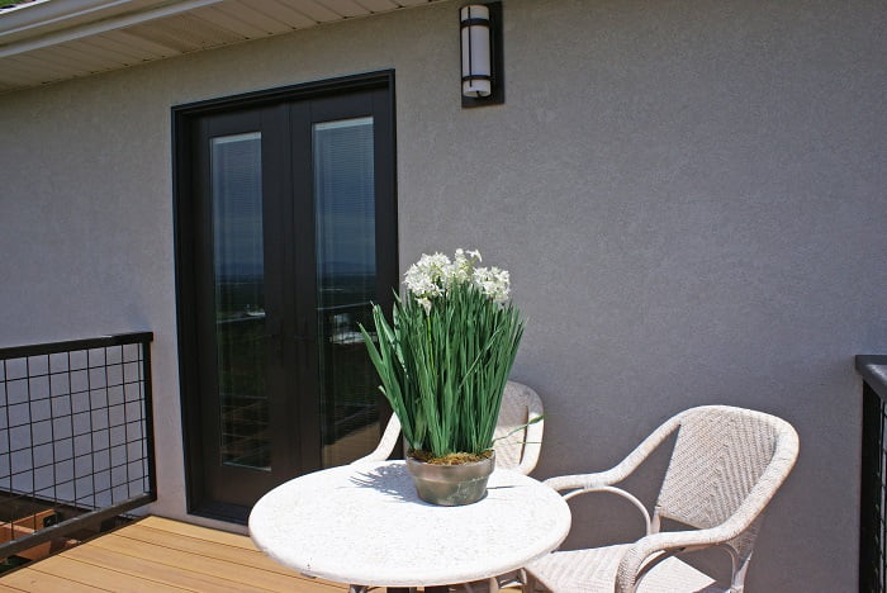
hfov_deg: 67.3
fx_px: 666
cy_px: 296
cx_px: 444
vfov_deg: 48.0
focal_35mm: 27
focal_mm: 18
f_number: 14
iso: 100
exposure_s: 1/320
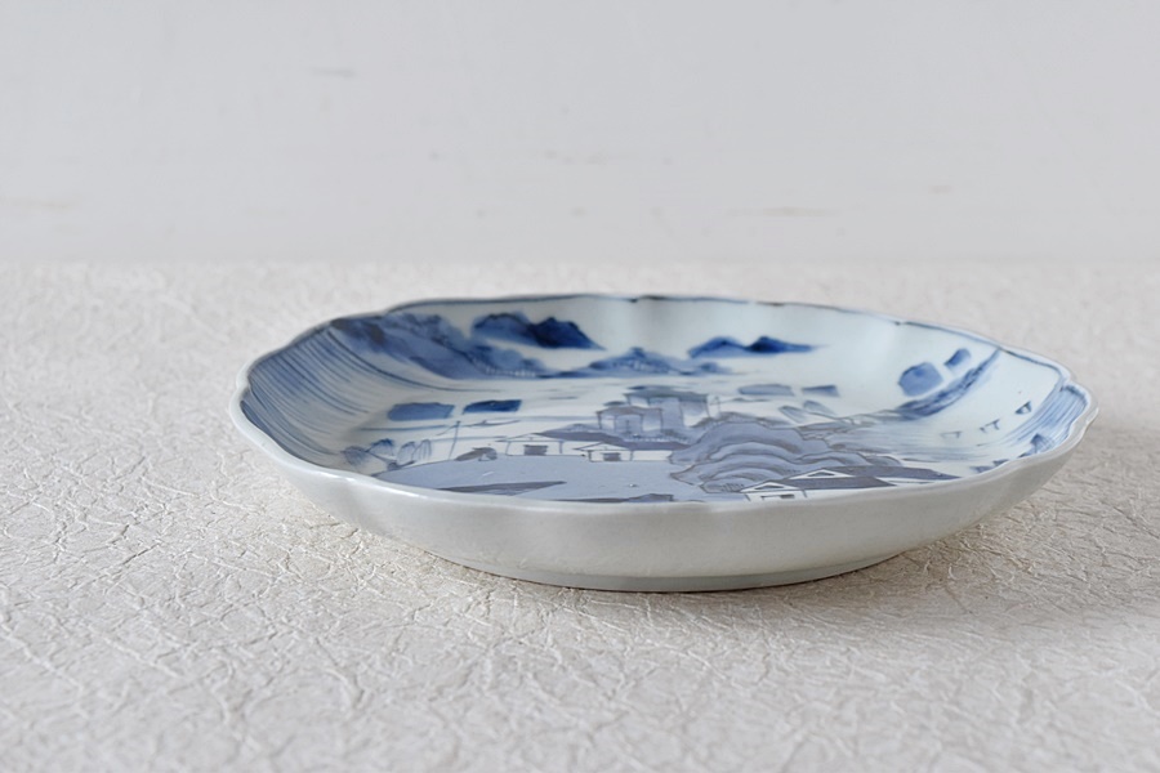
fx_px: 2658
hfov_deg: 24.6
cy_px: 386
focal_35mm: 82
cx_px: 580
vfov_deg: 16.6
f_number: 8
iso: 400
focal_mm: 55
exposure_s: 1/5
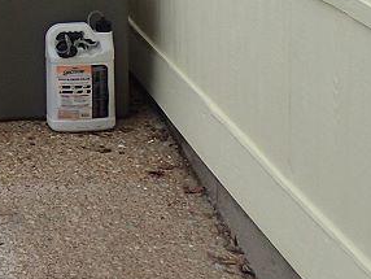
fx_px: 1824
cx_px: -331
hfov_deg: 10.8
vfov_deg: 8.6
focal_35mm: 170
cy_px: -104
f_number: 2.7
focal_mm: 6.86
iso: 100
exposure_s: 1/800
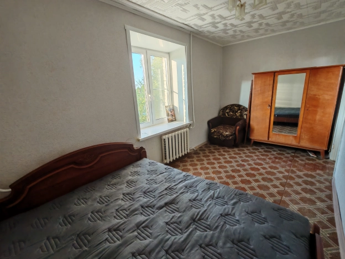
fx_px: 159
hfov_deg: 94.5
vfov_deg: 78.1
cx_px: 172
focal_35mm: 16
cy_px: 130
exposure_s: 1/33
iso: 80
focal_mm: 1.96
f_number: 2.2
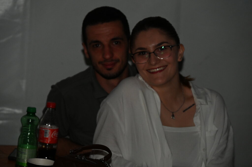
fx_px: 1119
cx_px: 126
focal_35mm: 160
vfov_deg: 8.6
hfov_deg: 12.8
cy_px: 84
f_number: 6.3
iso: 4500
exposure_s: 1/200
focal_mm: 160
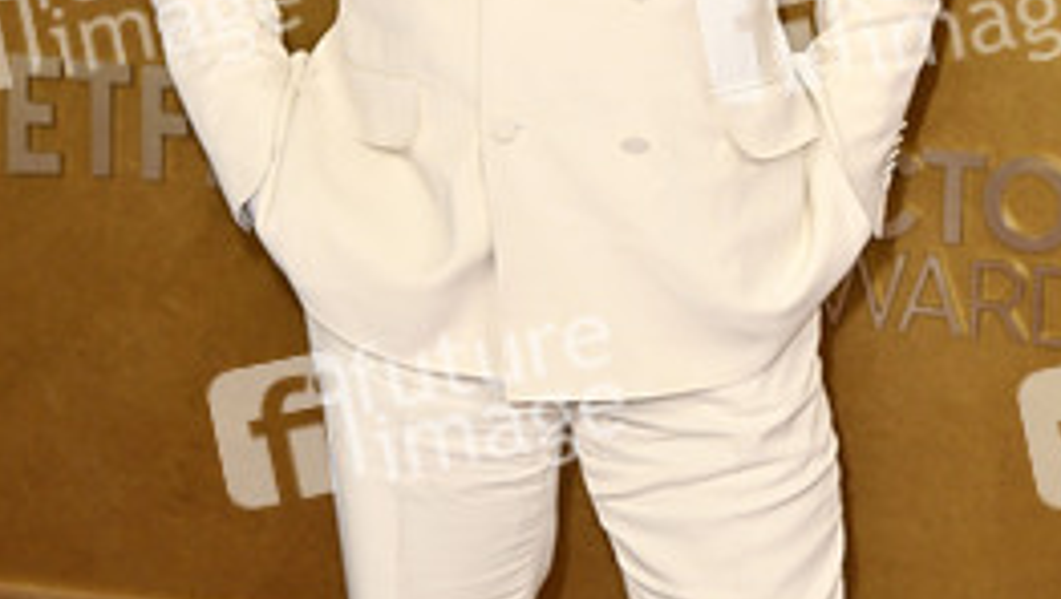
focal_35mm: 134
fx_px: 3774
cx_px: 535
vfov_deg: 8.9
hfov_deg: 16.0
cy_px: -194
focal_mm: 84
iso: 2500
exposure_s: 1/320
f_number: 5.6
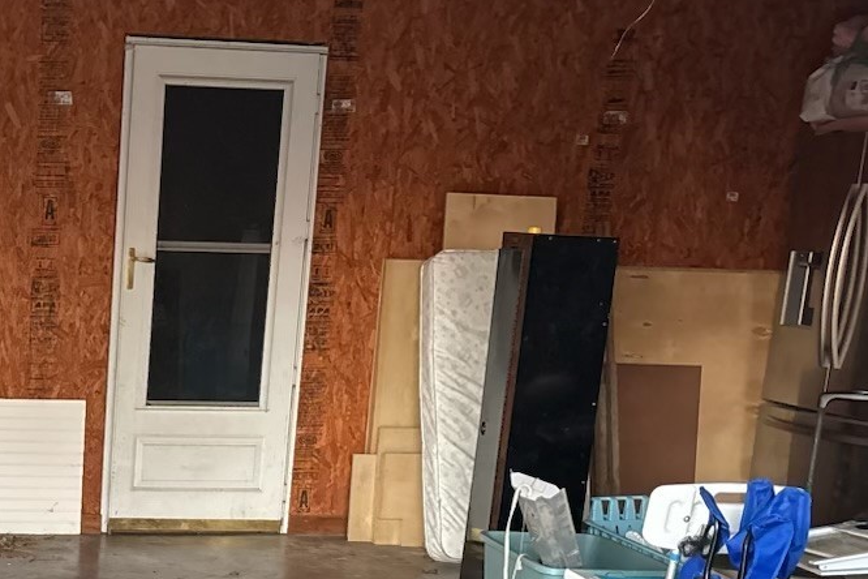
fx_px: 1567
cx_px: -4
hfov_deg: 28.9
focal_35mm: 65
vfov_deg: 20.4
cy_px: 559
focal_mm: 5.96
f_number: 1.6
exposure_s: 1/60
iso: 320
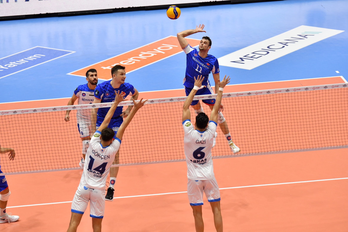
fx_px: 1885
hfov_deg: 10.5
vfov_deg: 7.0
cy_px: 116
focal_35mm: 195
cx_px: 174
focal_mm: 130
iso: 1600
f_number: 3.2
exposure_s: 1/1000
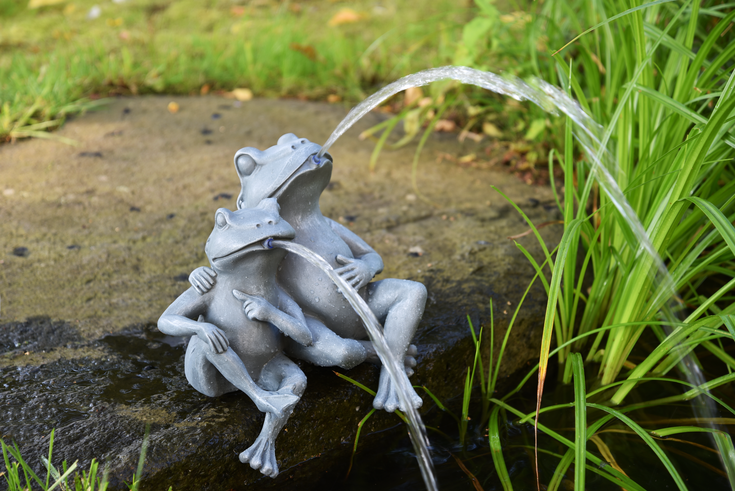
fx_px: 1532
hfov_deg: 27.0
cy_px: 246
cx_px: 368
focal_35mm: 75
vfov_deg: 18.2
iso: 80
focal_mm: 75
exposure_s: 1/25
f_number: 4.5
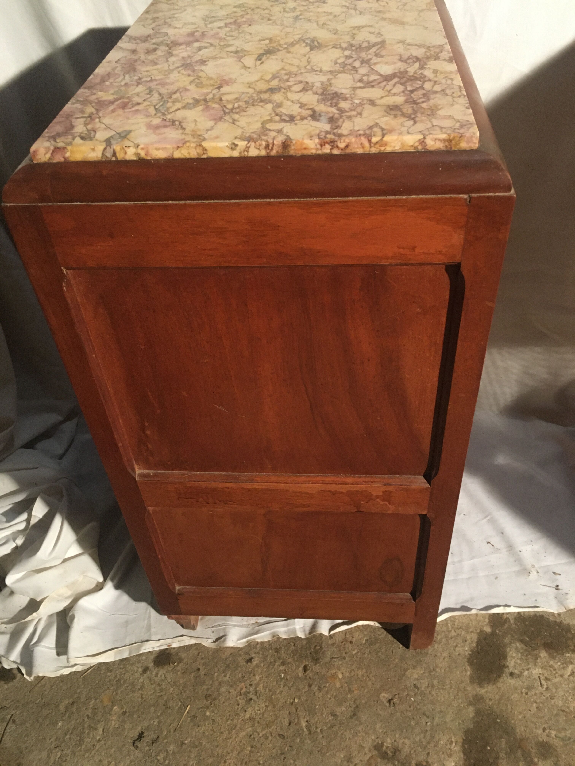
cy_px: 383
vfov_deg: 61.7
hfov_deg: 48.2
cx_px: 288
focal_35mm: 29
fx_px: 642
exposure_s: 1/33
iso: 200
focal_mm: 4.15
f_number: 2.2
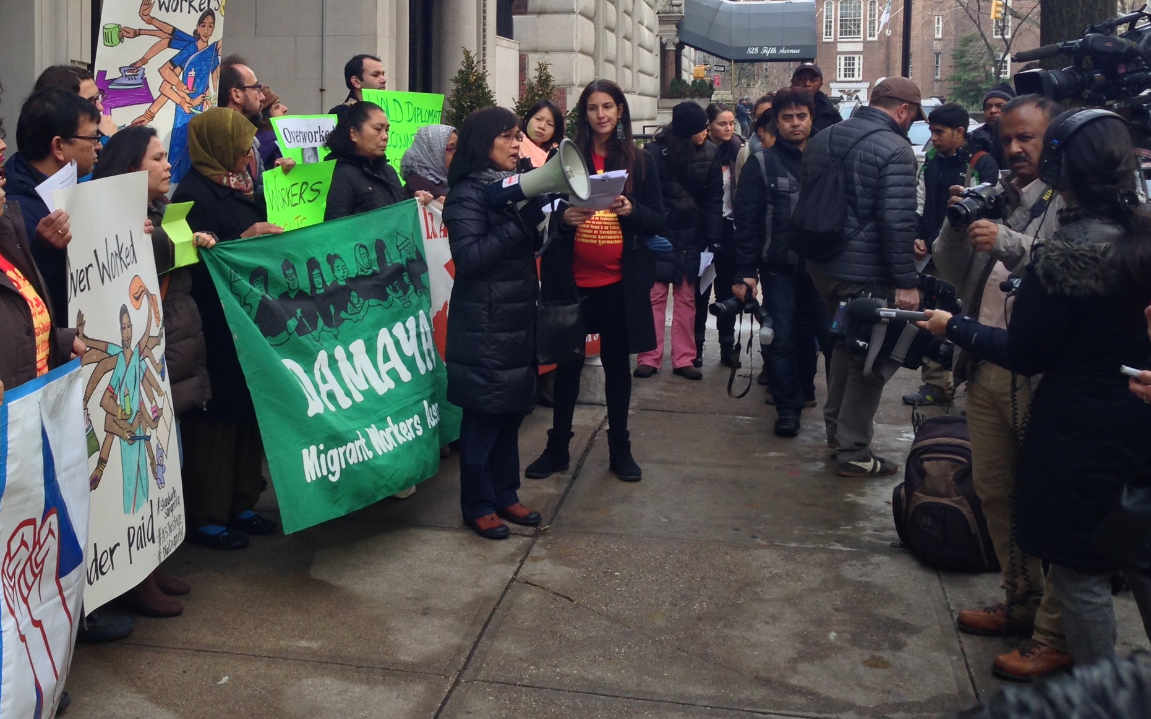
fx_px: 1474
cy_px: 149
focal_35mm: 47
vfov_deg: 26.9
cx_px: 414
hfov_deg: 42.2
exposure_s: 1/166
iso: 50
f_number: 2.4
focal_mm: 4.12
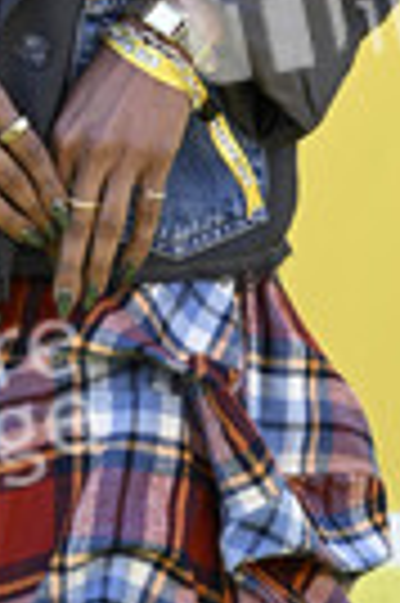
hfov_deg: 5.1
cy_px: -248
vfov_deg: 7.6
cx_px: -4
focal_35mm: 268
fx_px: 4478
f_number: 7.1
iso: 640
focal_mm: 90
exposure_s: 1/200
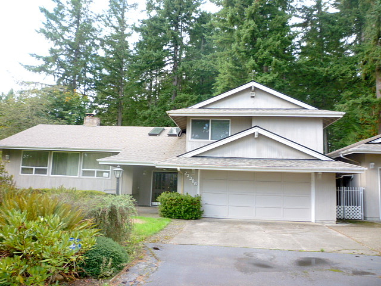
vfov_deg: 48.2
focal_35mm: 29
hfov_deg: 61.7
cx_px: 190
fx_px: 319
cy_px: 143
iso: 80
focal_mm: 5.2
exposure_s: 1/60
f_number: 3.3
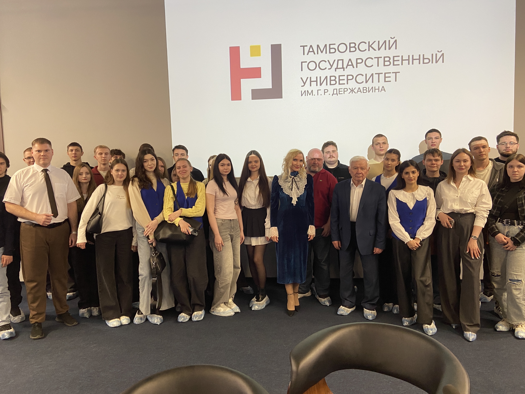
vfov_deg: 53.1
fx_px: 394
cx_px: 262
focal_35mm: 26
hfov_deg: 67.3
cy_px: 197
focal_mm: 4.25
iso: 80
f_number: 1.8
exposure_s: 1/60
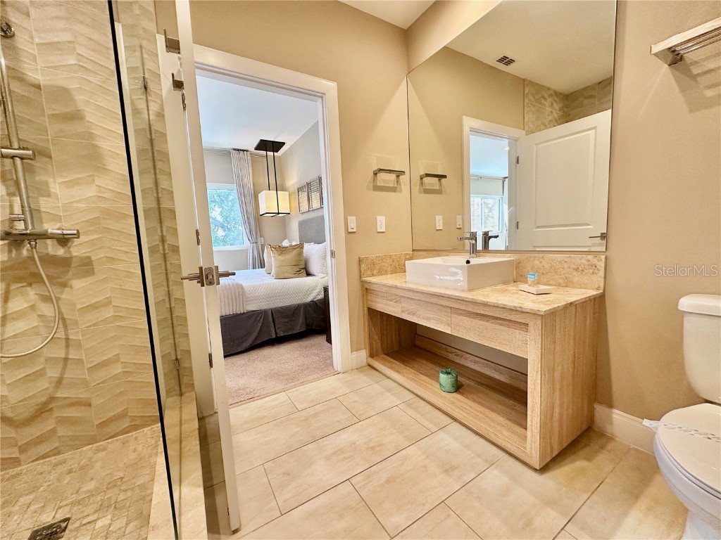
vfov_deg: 85.7
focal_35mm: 14
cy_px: 270
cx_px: 360
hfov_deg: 102.1
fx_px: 292
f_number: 2.2
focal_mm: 2.22
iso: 160
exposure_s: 1/120
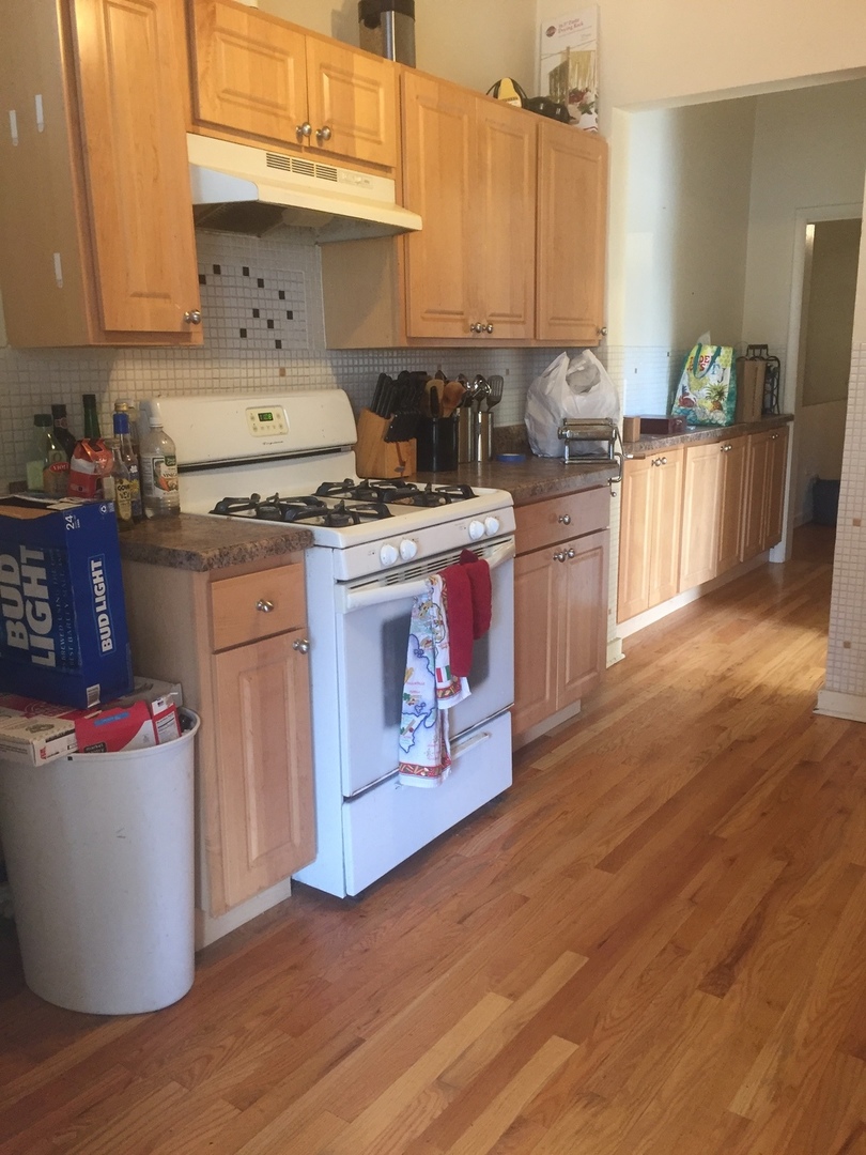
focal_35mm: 29
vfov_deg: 61.7
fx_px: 967
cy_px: 578
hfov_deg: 48.2
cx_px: 433
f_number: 2.2
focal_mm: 4.15
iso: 125
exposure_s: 1/30
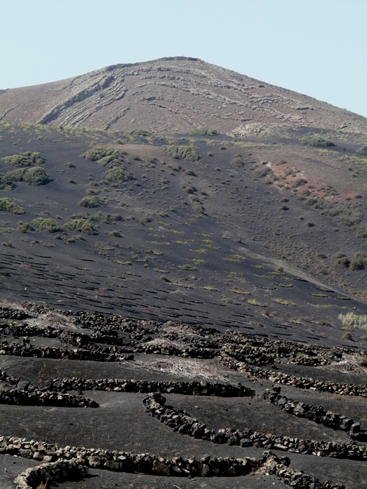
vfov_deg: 12.8
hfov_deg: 9.6
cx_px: 184
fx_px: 2177
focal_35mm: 154
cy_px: 244
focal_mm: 25.3
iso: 100
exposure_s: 1/250
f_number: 5.6
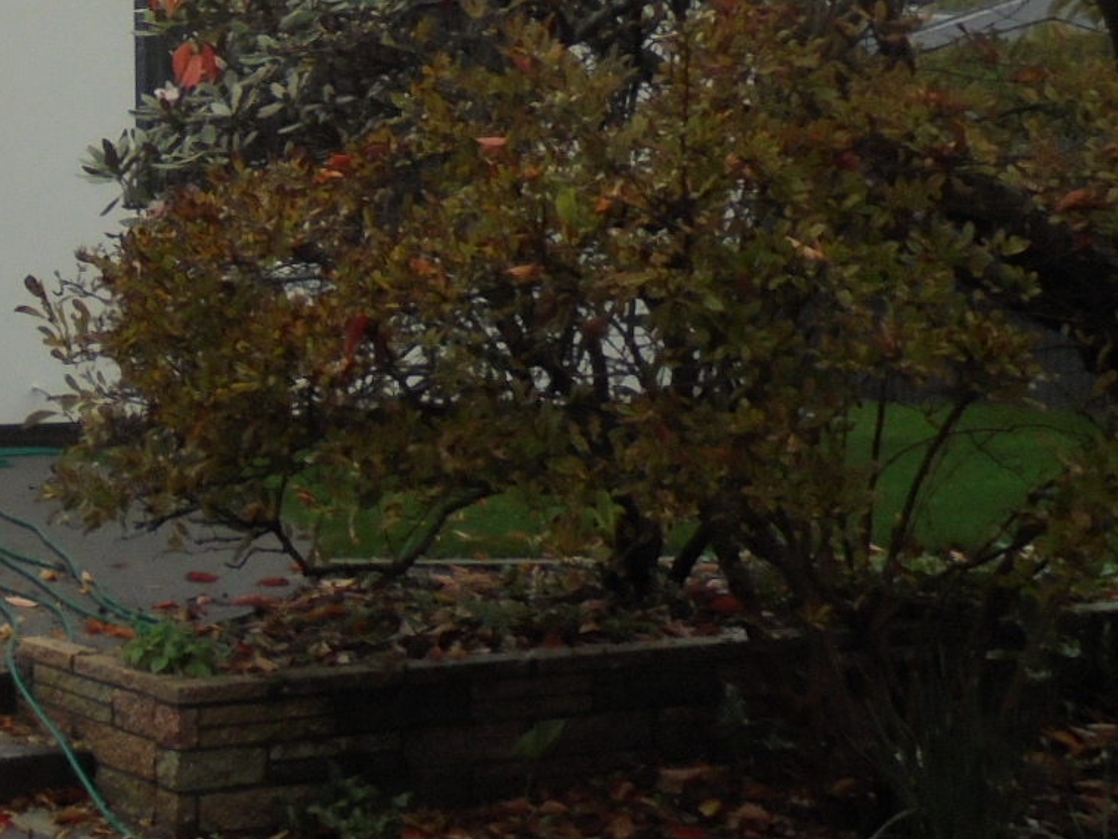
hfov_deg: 20.0
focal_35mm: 89
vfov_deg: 16.0
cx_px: -375
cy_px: -140
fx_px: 2875
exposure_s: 1/500
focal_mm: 4.6
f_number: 3.5
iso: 100
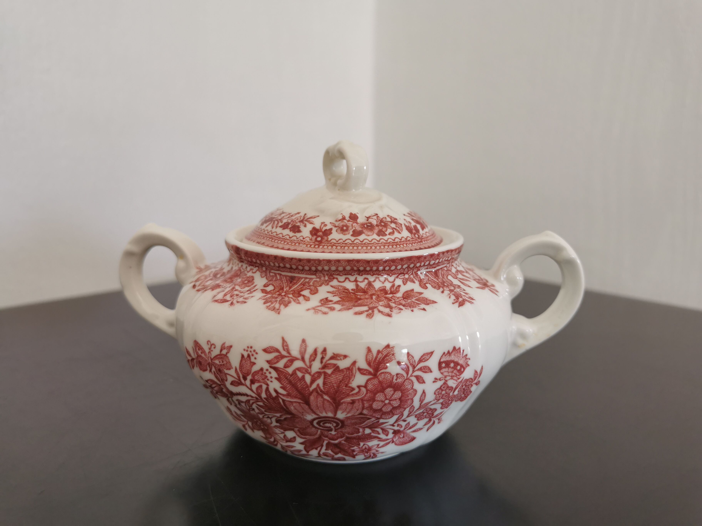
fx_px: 548
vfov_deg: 51.4
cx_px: 351
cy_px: 263
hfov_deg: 65.3
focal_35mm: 27
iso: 80
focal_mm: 5.58
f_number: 1.8
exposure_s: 1/100
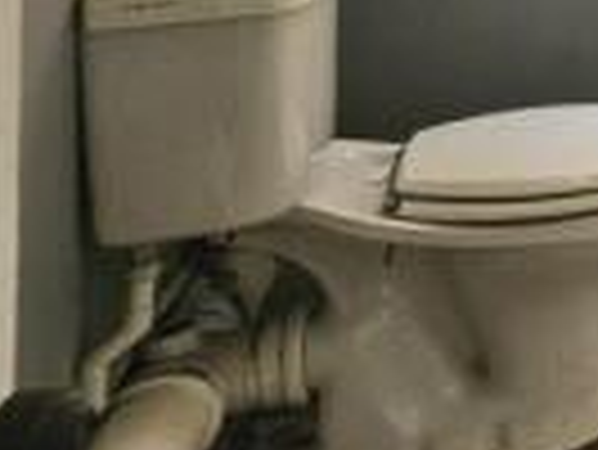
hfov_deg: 19.4
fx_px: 986
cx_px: 1189
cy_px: -250
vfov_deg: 21.1
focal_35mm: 57
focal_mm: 2.2
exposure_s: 1/120
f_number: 2.2
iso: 64
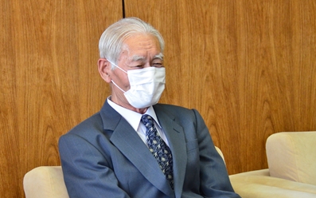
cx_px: 123
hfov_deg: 10.9
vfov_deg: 6.8
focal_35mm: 192
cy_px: 90
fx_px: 1653
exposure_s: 1/250
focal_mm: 100
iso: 2500
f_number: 5.6
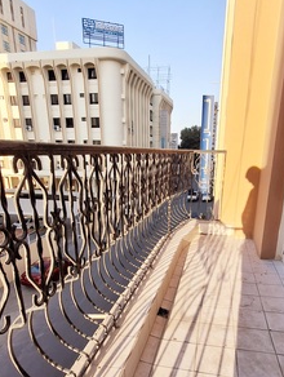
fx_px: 273
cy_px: 239
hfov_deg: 54.8
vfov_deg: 68.0
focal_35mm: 25
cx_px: 162
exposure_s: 1/909
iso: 40
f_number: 2.2
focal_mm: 1.64
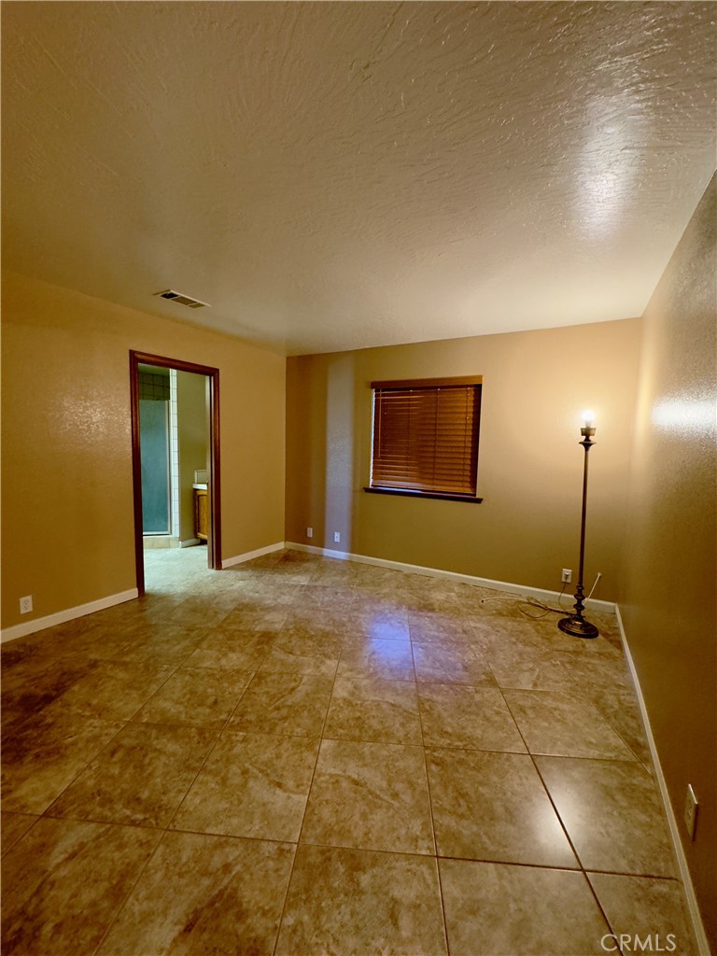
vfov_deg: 102.1
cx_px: 358
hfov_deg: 85.7
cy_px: 478
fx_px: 387
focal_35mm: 14
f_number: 2.2
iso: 400
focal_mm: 2.22
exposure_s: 1/60
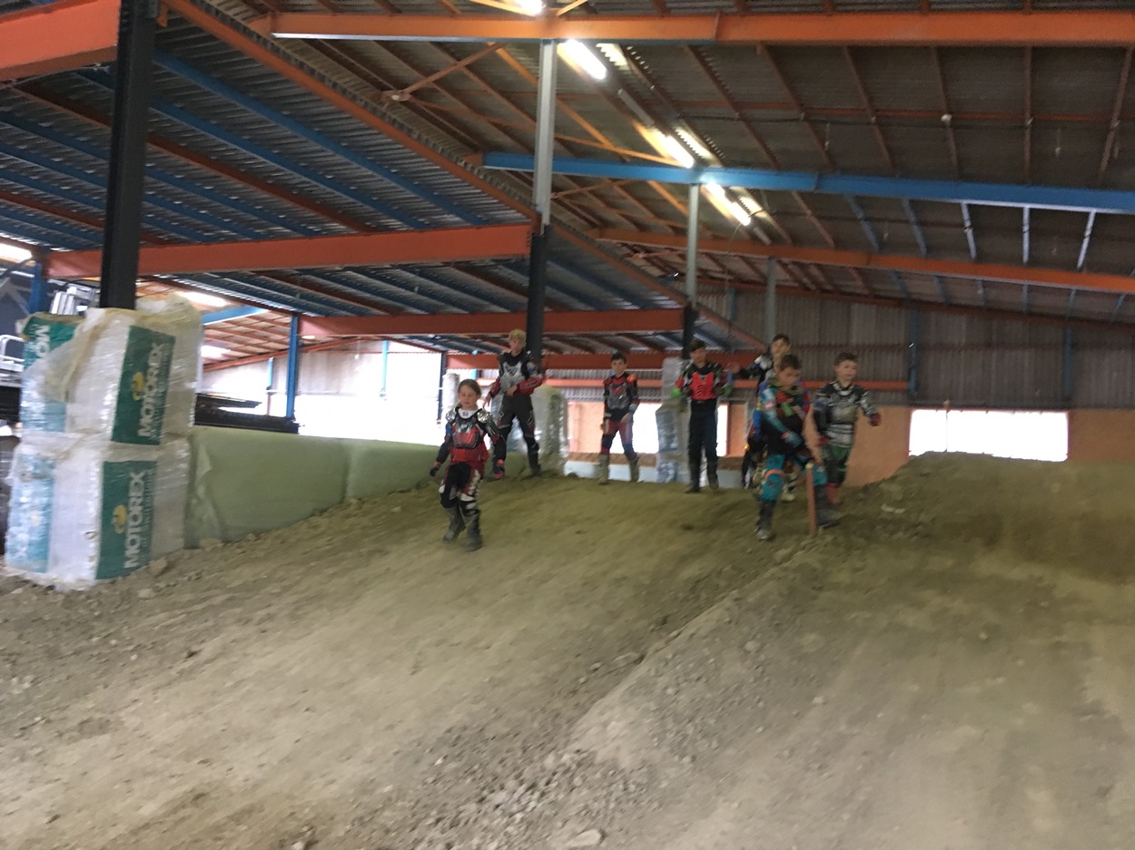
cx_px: 568
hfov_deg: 61.7
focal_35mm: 29
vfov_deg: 48.2
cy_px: 425
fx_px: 951
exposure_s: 1/17
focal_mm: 4.15
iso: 200
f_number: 2.2
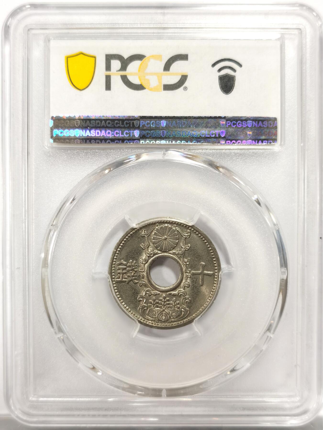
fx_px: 672
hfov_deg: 27.0
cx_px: 162
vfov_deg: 35.5
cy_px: 215
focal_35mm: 54
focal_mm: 5.56
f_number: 16
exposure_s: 1/100
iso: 125
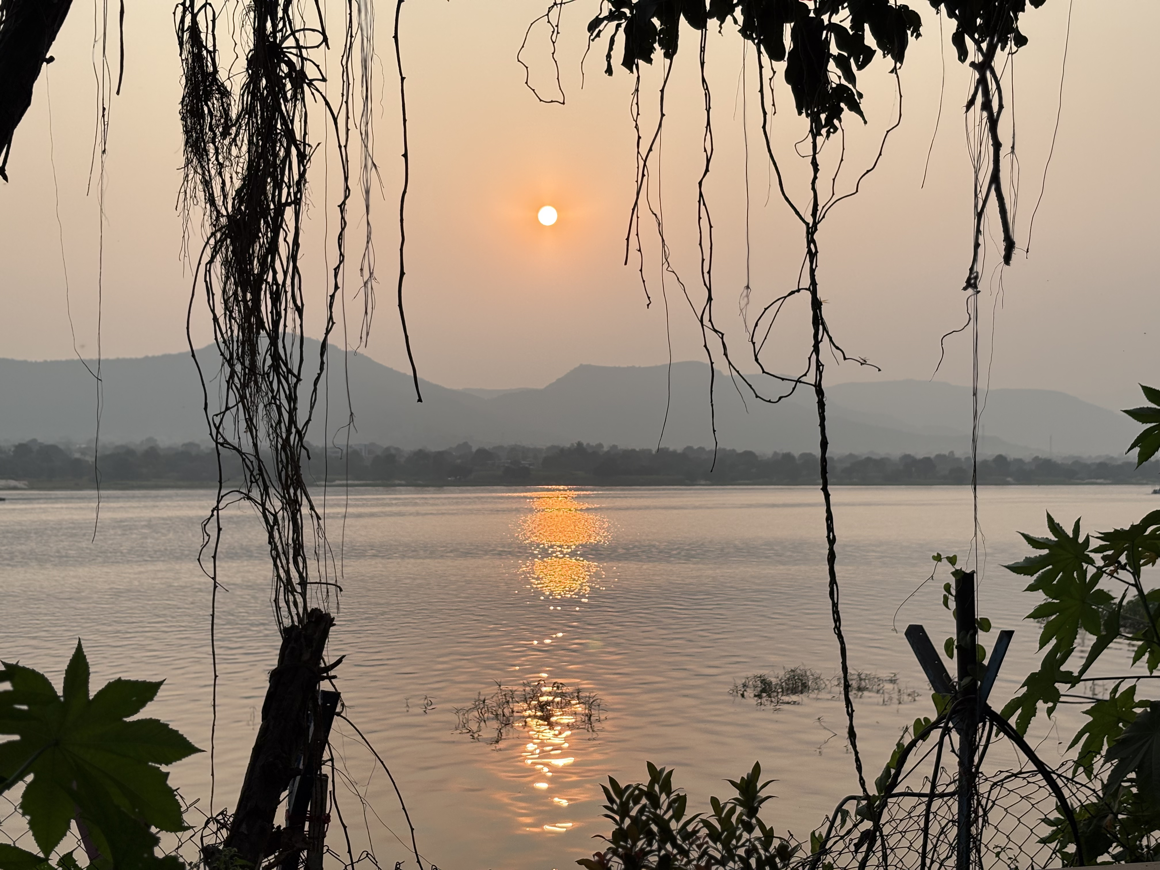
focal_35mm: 52
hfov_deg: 36.8
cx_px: 580
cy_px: 435
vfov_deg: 28.0
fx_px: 1743
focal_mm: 5.96
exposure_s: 1/2451
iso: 32
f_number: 1.6
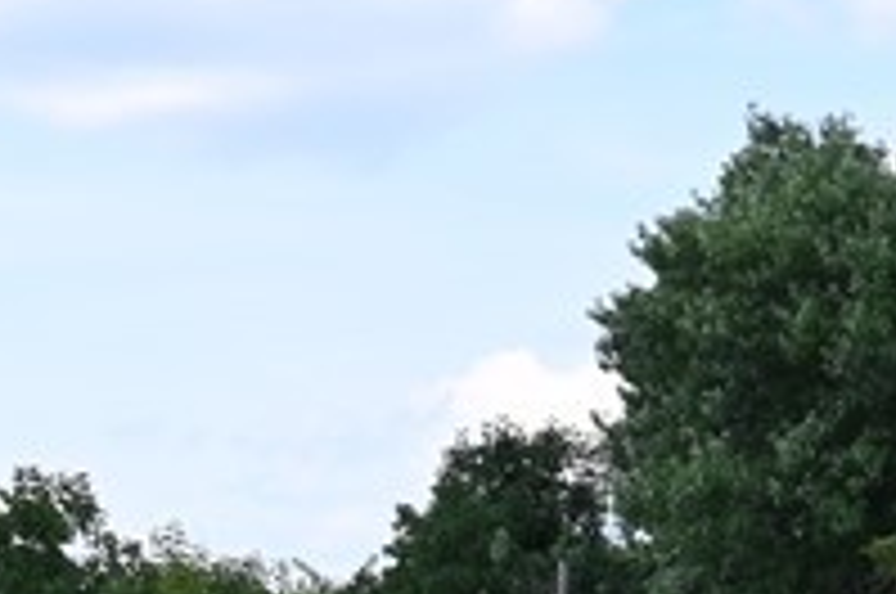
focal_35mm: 164
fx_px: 4075
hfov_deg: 11.8
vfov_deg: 7.8
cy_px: 1418
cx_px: -603
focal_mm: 20
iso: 100
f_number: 5.6
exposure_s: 1/250
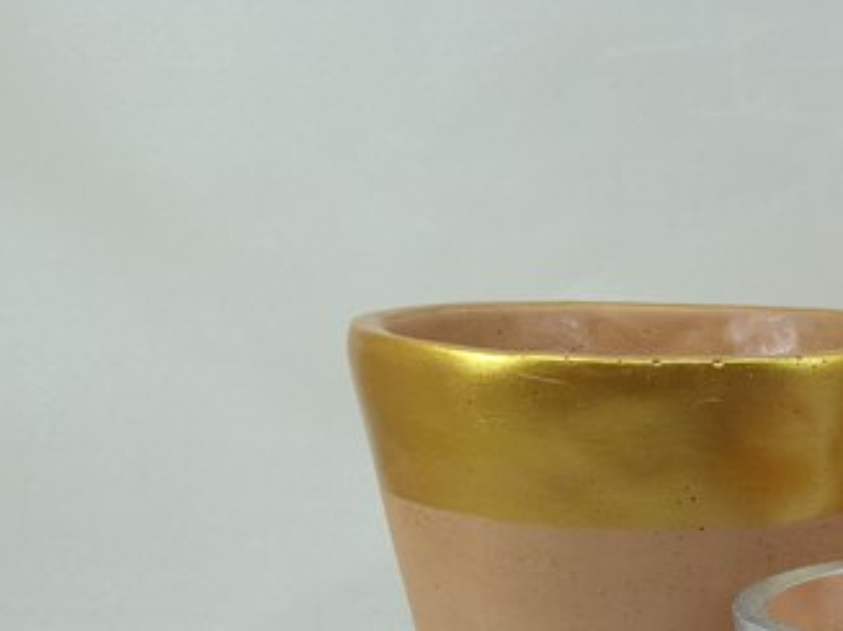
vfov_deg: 19.8
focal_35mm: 71
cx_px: 972
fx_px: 1728
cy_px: 706
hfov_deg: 25.1
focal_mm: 4.15
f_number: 2.2
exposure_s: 1/399
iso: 32
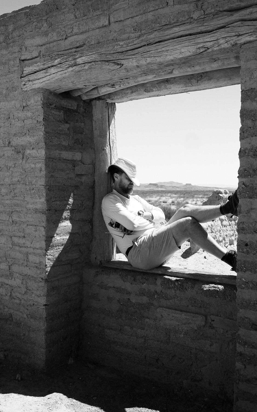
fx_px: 415
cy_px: 205
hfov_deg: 34.4
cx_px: 120
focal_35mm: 37
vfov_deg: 52.7
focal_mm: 24
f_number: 4
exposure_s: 1/4000
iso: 800
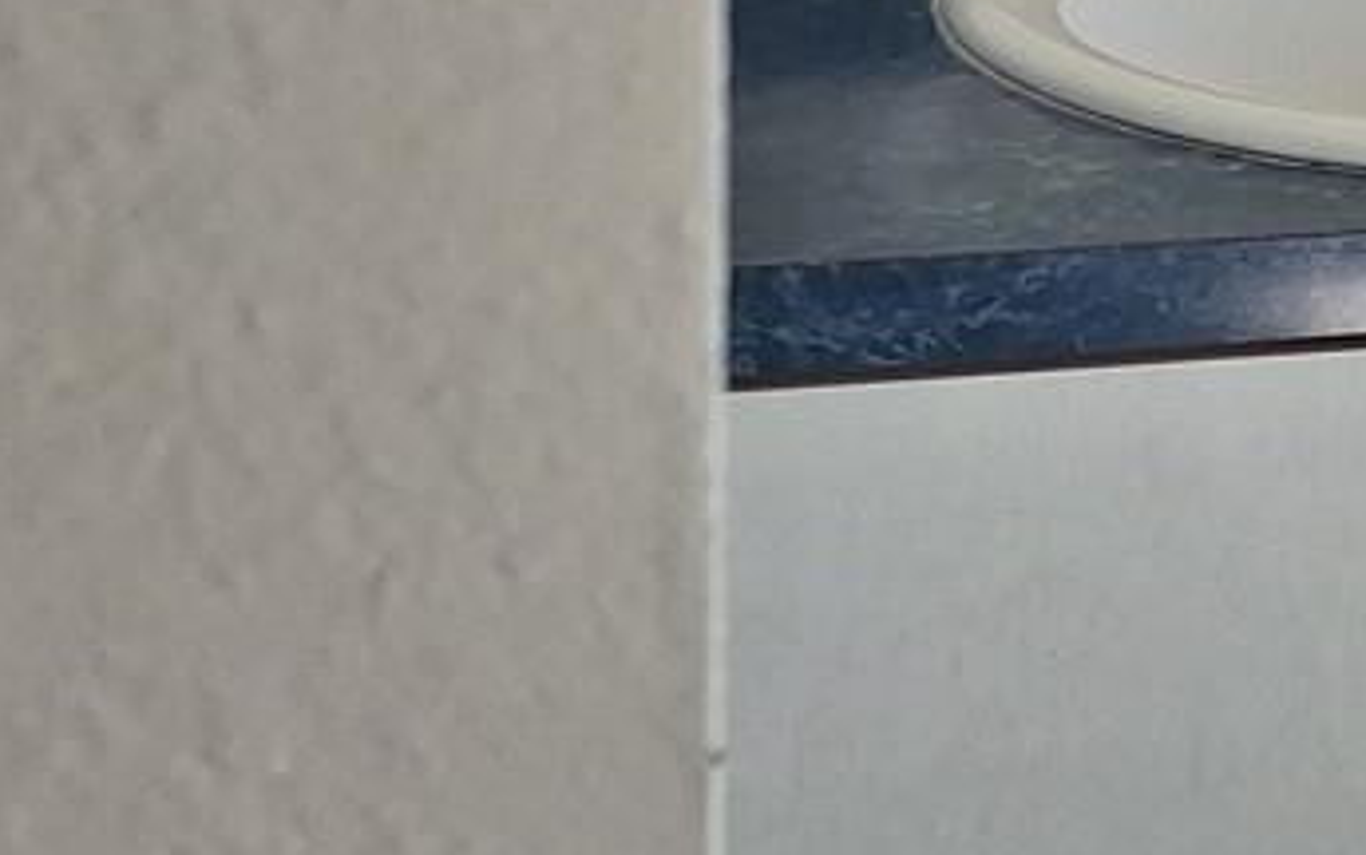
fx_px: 4209
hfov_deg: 14.4
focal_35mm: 113
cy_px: 44
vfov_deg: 11.5
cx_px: 2958
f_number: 1.8
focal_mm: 5.54
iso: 40
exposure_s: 1/853
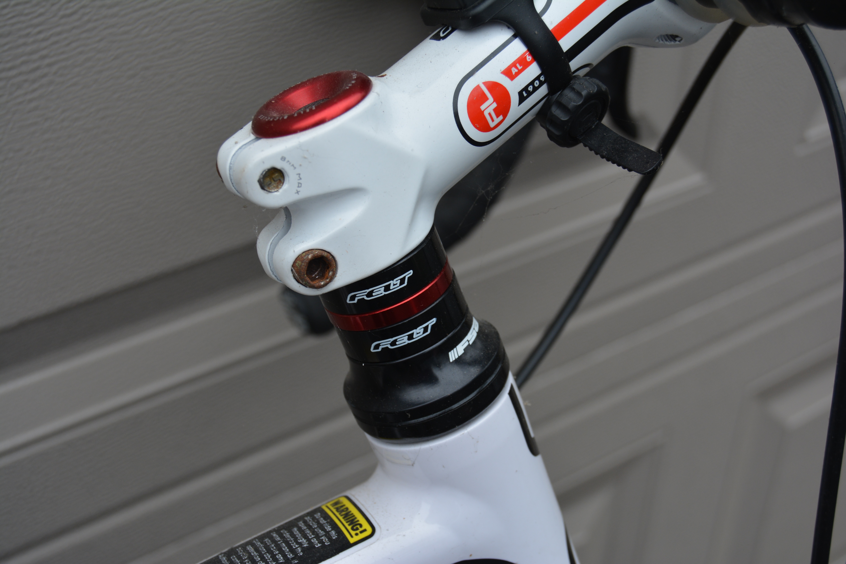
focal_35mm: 57
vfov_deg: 23.8
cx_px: 423
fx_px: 1339
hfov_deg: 35.1
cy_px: 282
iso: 200
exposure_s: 1/160
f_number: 6.3
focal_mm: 38
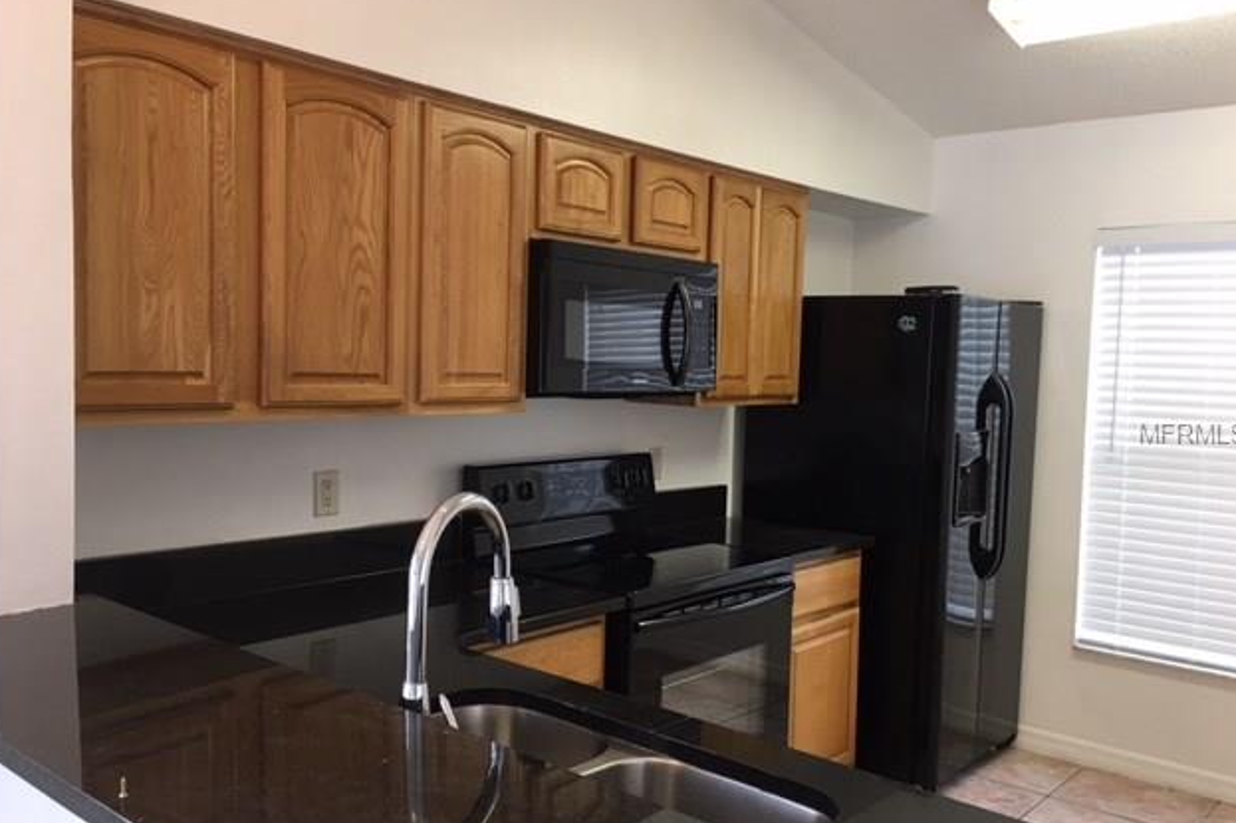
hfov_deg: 60.3
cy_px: 432
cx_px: 621
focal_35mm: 31
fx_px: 1064
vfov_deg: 42.3
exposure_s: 1/15
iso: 40
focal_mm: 4.15
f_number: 2.2
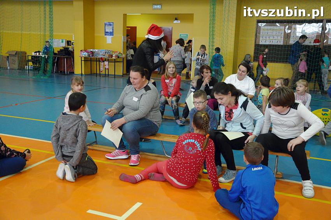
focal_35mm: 39
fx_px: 358
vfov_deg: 34.1
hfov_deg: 49.6
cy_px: 110
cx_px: 166
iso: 3200
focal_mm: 26
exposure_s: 1/100
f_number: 5.6
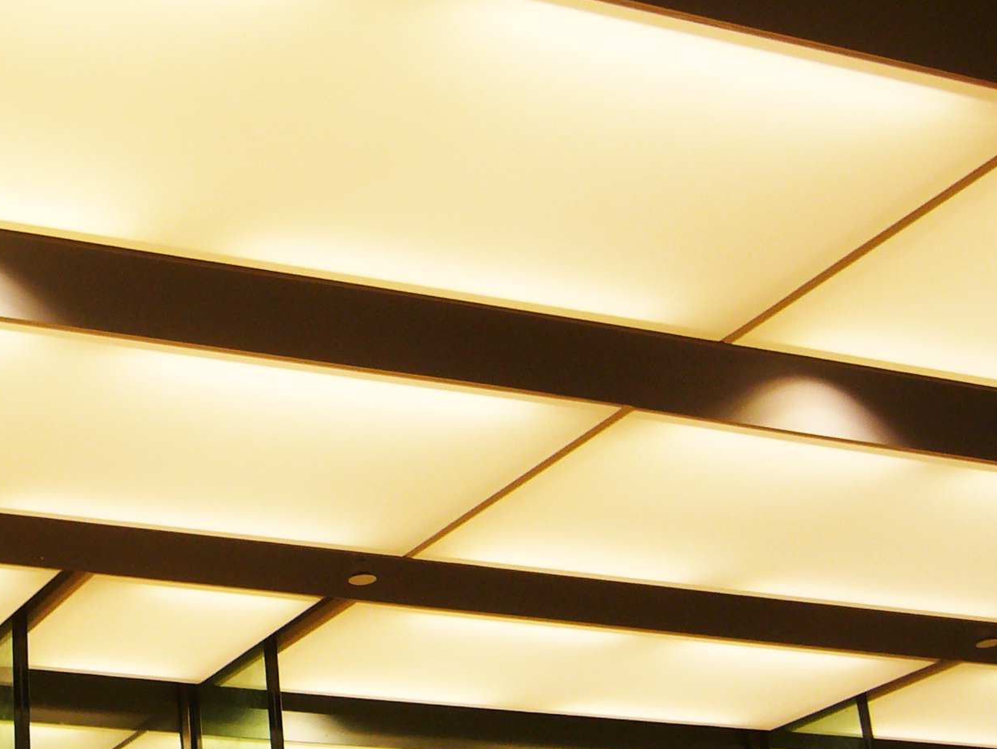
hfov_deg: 25.6
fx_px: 2103
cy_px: 350
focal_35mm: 73
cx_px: 58
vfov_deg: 20.2
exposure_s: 1/50
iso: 80
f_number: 2.8
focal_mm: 5.8
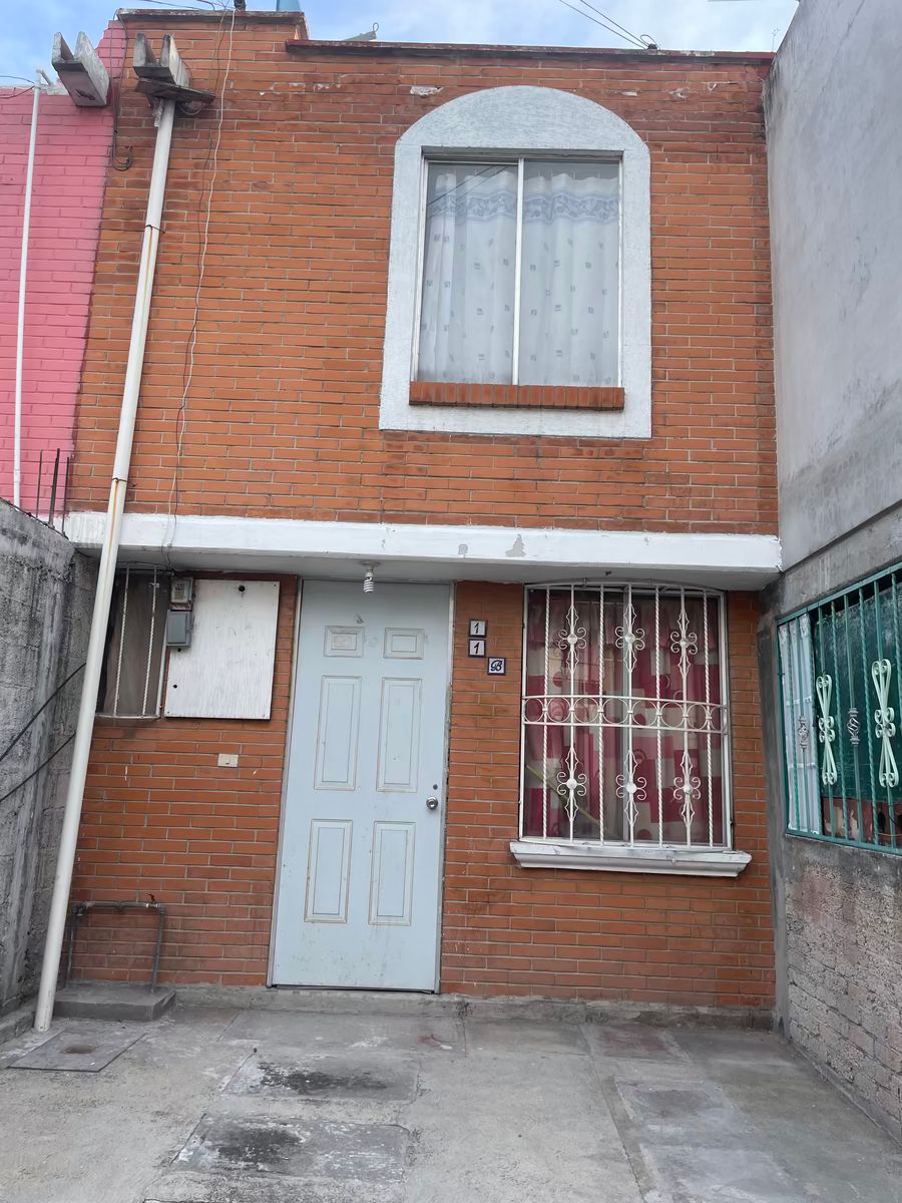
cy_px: 602
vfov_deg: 67.3
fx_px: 903
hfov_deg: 53.1
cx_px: 451
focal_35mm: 26
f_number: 1.6
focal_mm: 4.2
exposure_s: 1/698
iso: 32
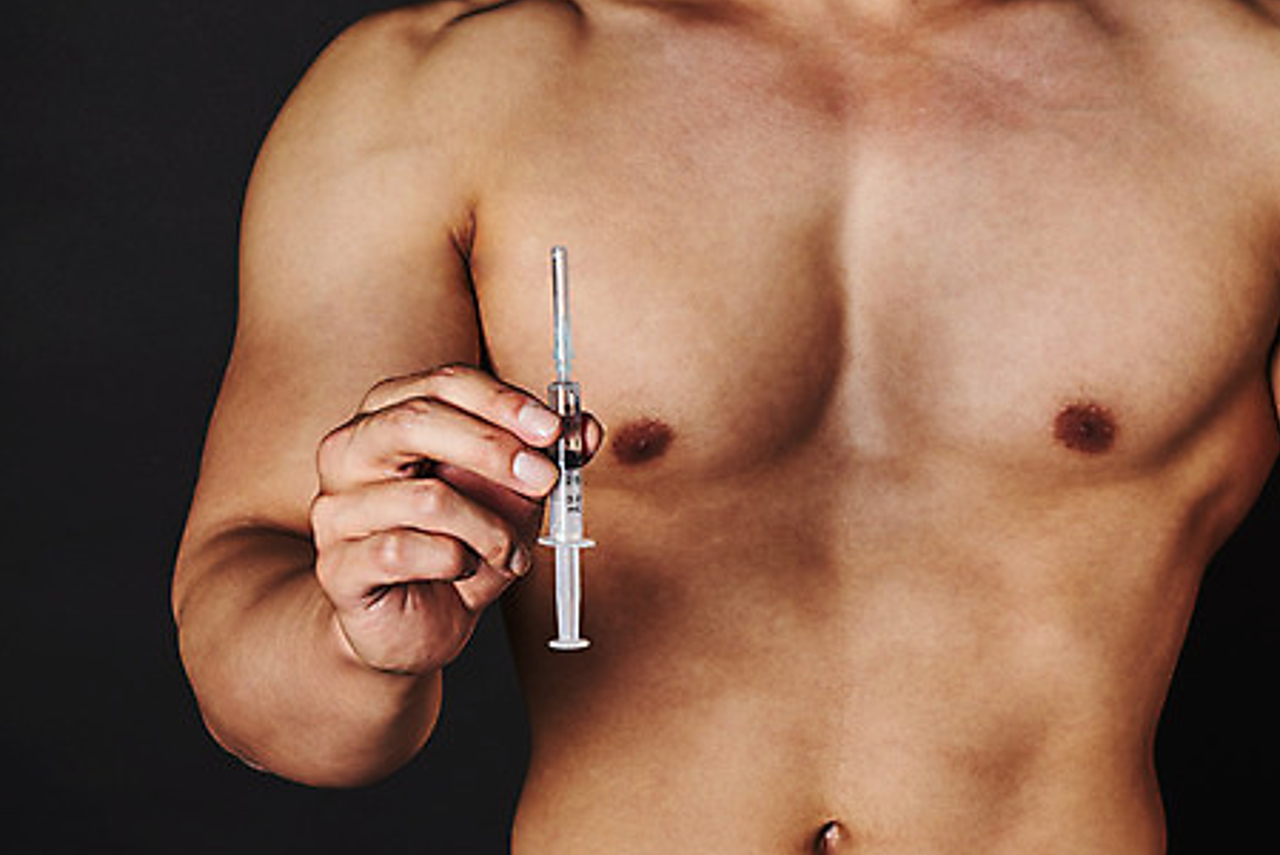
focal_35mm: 140
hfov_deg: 14.6
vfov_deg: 9.8
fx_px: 4981
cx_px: 851
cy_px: 428
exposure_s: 1/125
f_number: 22
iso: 100
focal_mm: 105
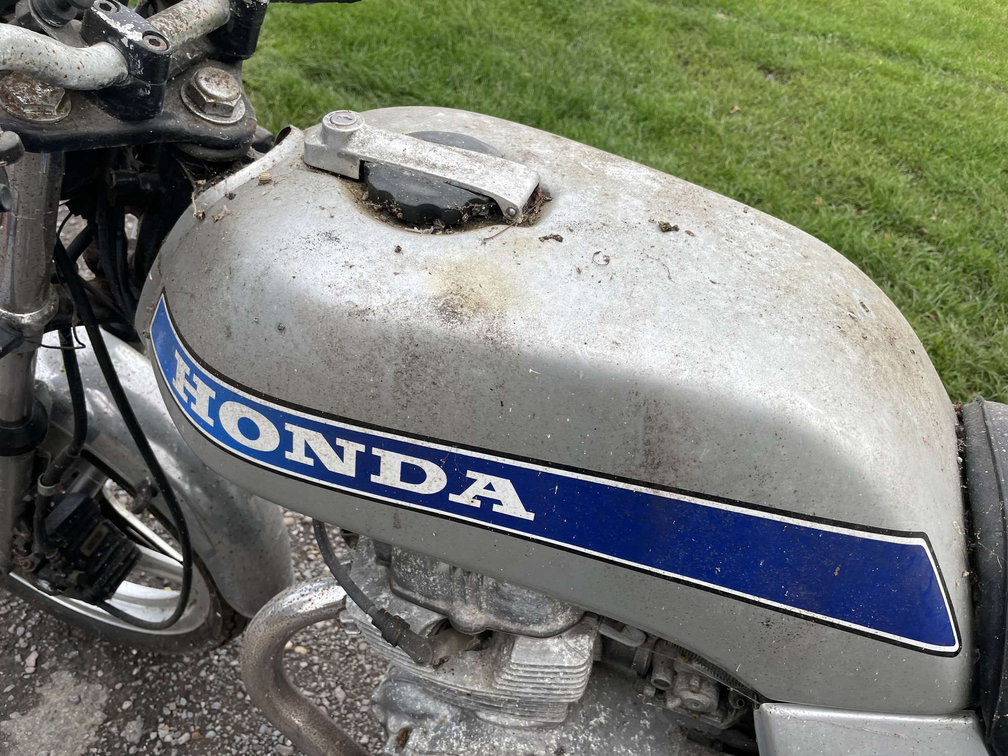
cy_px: 378
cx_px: 504
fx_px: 757
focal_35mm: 26
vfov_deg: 53.1
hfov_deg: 67.3
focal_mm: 4.2
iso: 40
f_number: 1.6
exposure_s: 1/121
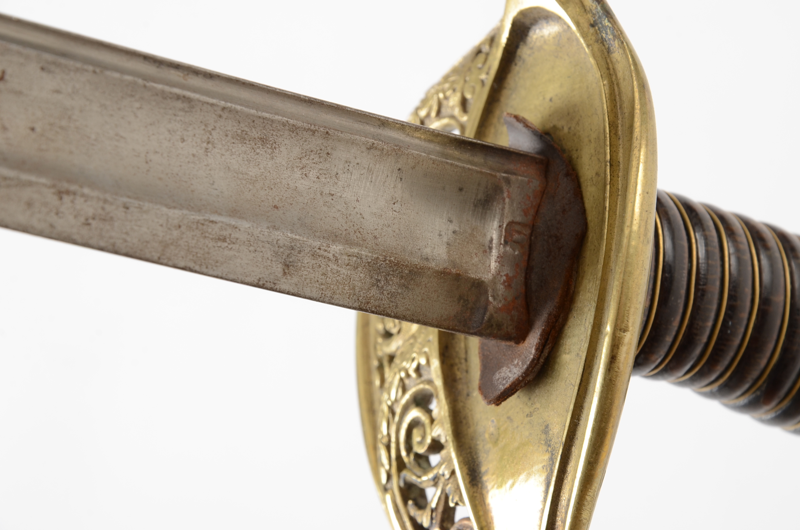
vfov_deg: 8.7
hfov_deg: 13.1
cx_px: 400
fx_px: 3493
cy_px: 265
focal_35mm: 158
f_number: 11
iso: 200
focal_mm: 105
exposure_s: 1/125
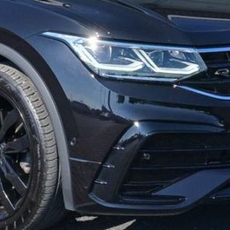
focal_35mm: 52
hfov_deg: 30.7
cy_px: 47
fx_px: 391
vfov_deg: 31.9
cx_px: 6
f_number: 1.8
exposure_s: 1/735
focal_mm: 3.98
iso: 20
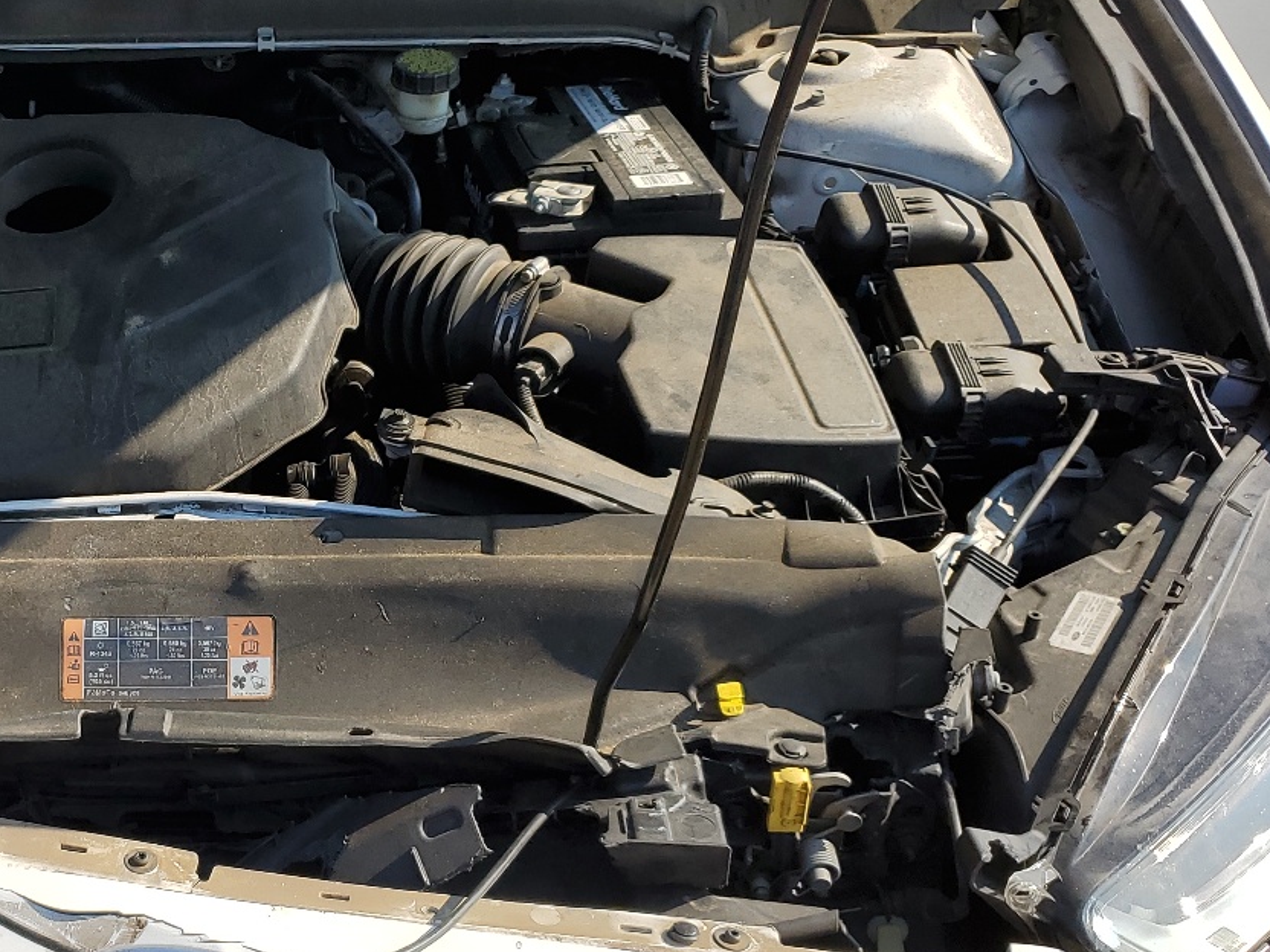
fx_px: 1834
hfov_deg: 36.3
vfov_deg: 29.1
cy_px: 558
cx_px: 183
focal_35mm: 50
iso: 50
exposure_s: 1/2500
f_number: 1.5
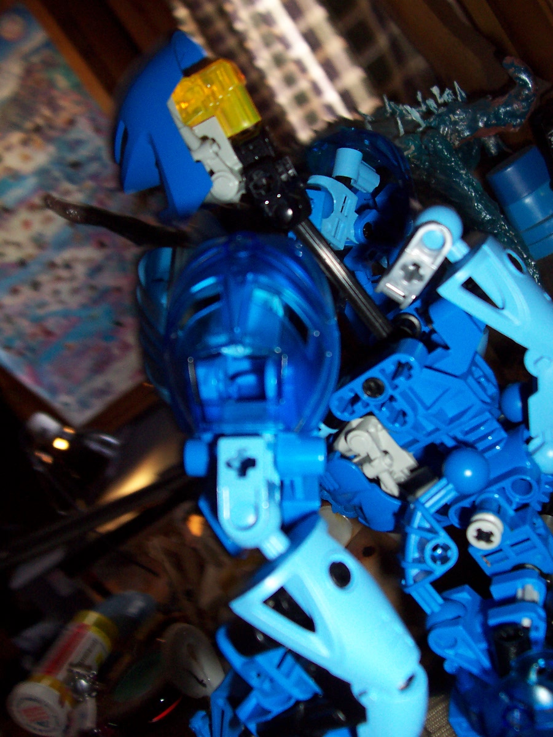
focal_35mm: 37
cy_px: 368
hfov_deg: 38.7
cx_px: 276
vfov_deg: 50.1
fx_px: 788
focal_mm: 5.6
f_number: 2.8
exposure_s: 1/60
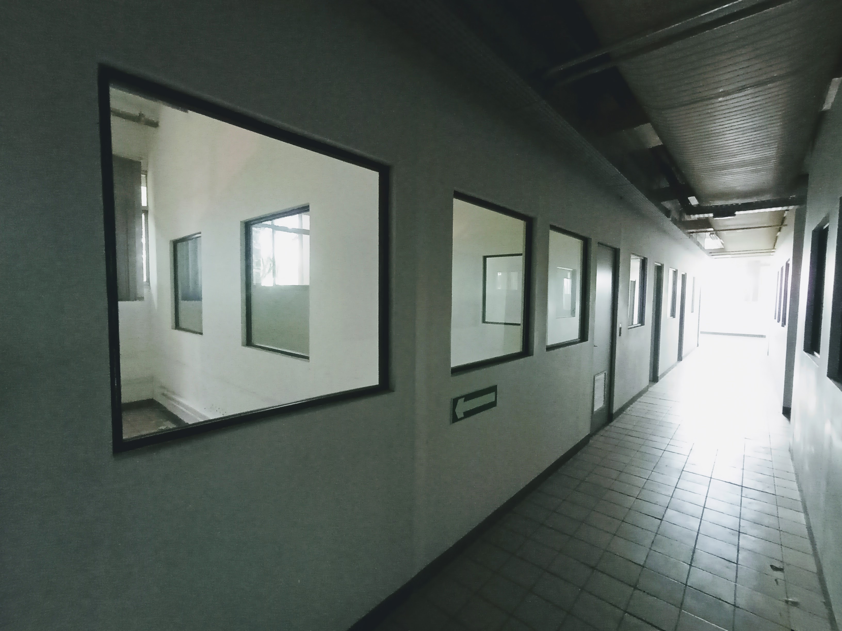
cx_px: 421
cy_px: 316
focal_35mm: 16
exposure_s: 1/15
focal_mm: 1.65
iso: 1146
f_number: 2.2
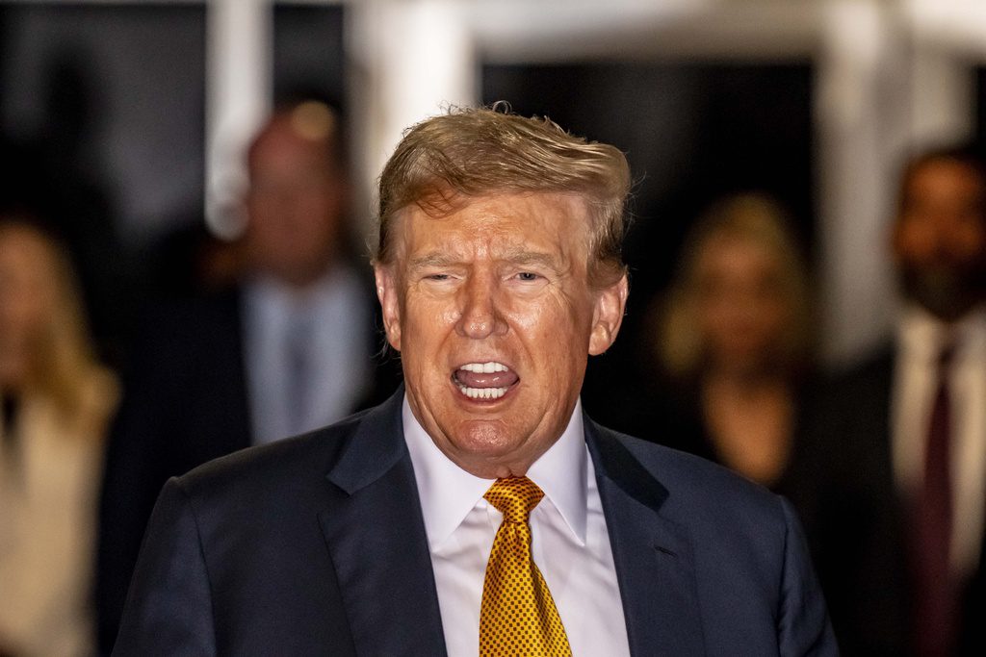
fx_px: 14791
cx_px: 493
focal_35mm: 540
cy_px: 328
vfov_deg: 2.5
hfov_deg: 3.8
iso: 3200
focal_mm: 360
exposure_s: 1/250
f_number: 5.6
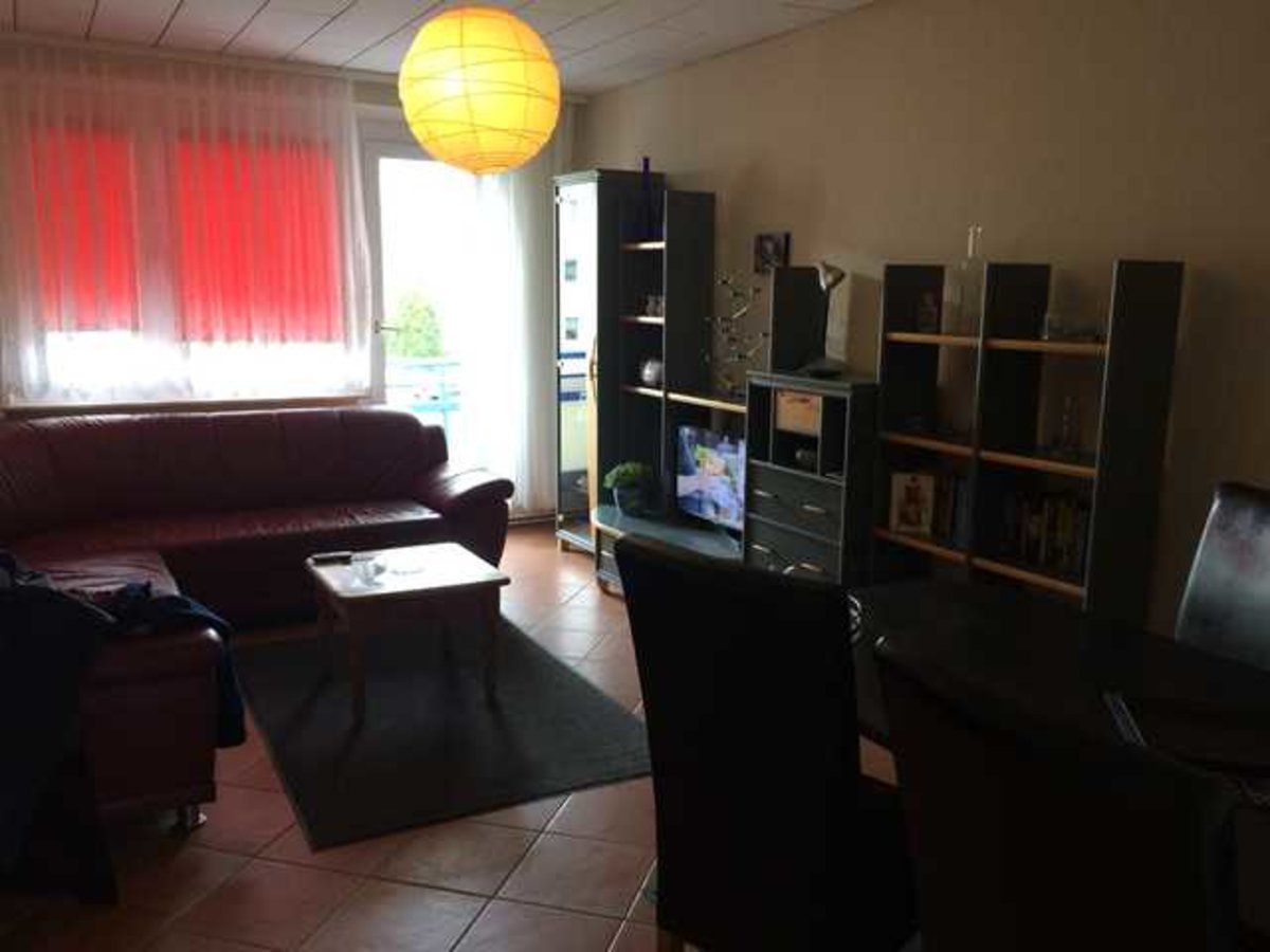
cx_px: 635
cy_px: 476
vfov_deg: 48.2
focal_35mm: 29
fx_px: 1064
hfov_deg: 61.7
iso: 125
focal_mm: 4.15
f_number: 2.2
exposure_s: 1/33
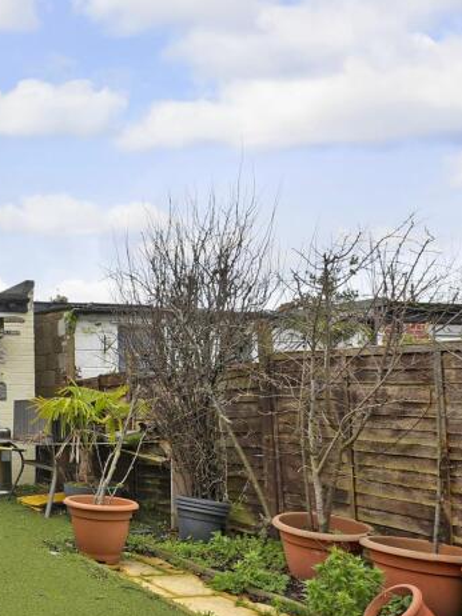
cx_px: -127
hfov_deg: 33.4
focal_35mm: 32
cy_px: 383
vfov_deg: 56.2
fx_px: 570
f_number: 8
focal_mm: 10
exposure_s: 1/80
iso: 125
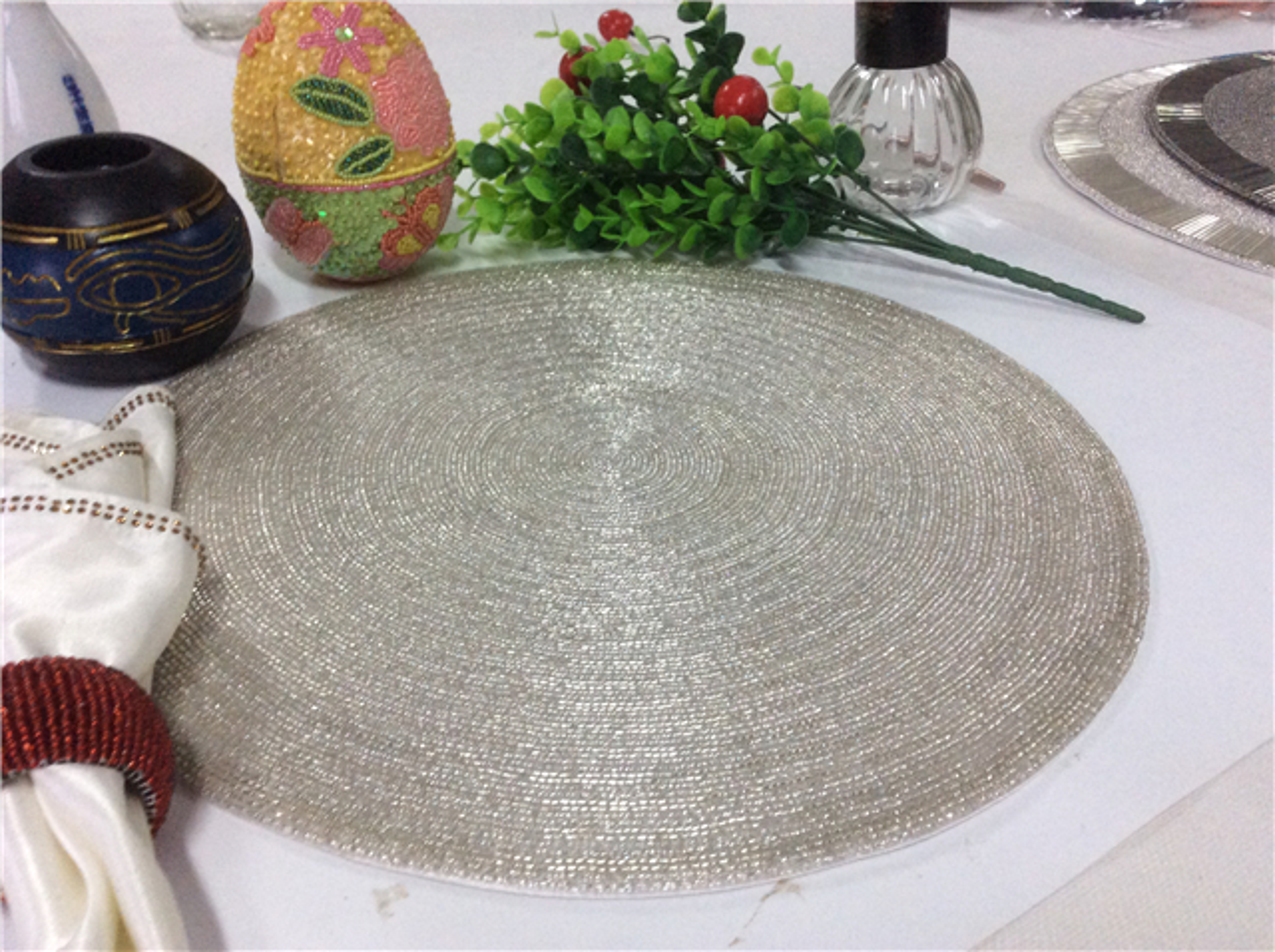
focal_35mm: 32
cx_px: 638
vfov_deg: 44.1
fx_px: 1177
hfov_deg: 56.9
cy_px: 476
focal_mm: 3.3
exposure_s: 1/25
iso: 125
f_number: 2.4
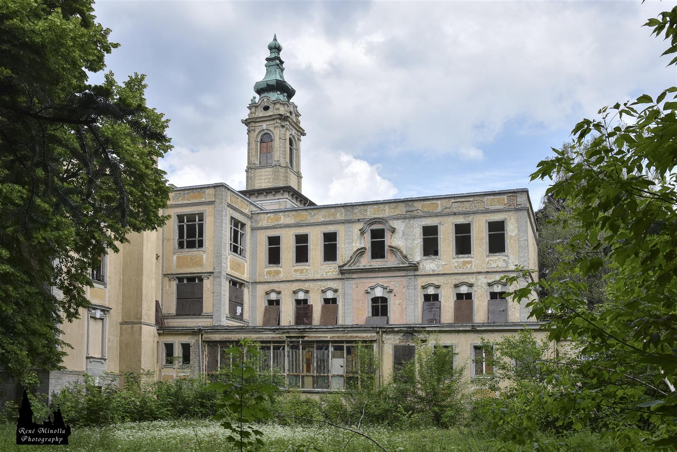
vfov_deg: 40.0
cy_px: 226
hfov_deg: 57.2
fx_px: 621
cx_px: 338
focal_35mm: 33
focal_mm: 22
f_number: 8
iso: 200
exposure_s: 1/500
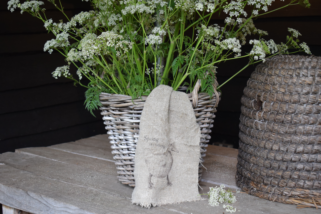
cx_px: 160
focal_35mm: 68
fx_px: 602
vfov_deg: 20.2
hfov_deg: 29.9
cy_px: 107
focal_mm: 45
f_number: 5
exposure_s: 1/125
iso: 1600
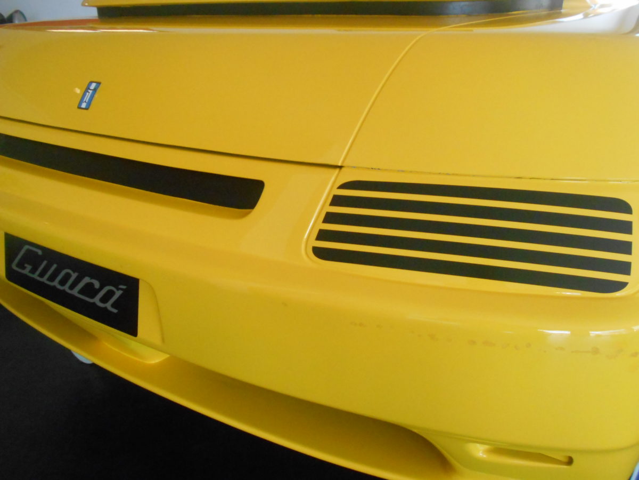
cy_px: 240
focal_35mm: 30
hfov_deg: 60.0
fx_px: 554
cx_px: 320
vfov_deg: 46.8
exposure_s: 1/250
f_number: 3.4
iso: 720
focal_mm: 5.1
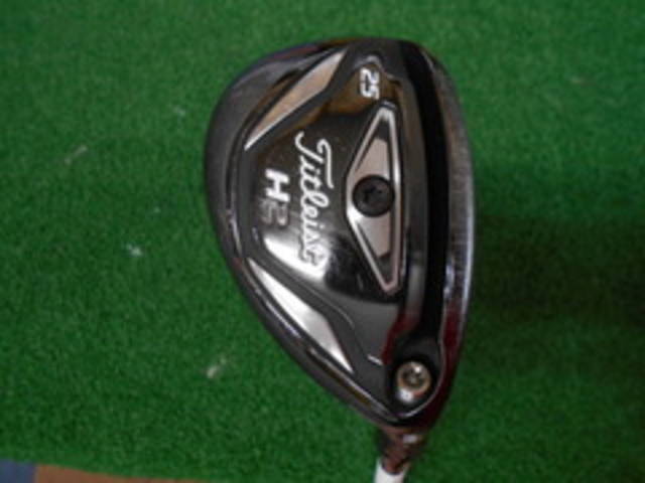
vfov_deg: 53.1
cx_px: 322
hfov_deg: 67.3
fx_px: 484
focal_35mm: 26
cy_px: 242
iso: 280
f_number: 3.2
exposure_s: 1/30
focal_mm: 4.6
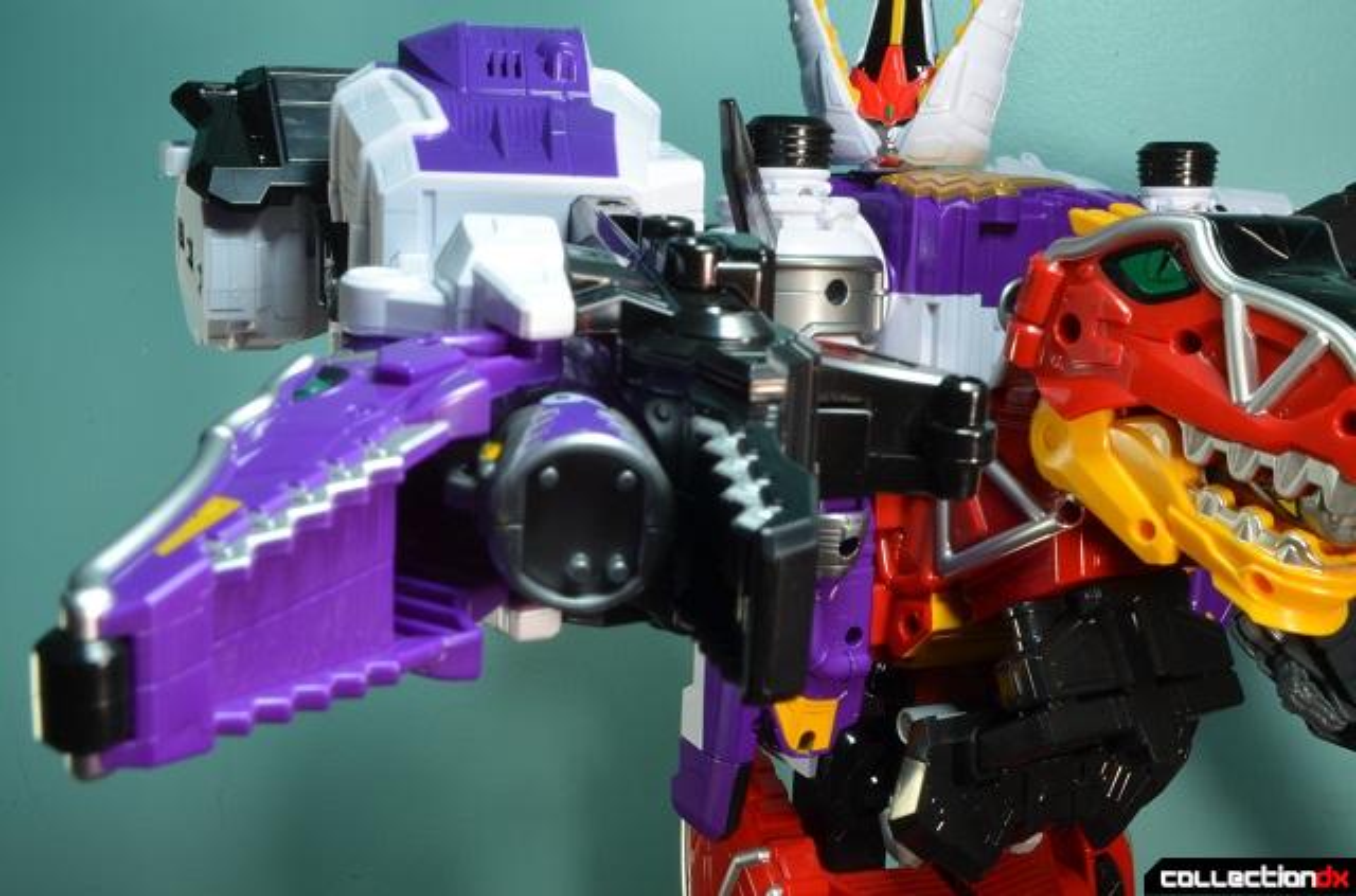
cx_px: 678
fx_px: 1634
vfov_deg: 30.7
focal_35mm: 44
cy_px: 448
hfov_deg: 45.1
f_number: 29
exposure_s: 2
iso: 100
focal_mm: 29
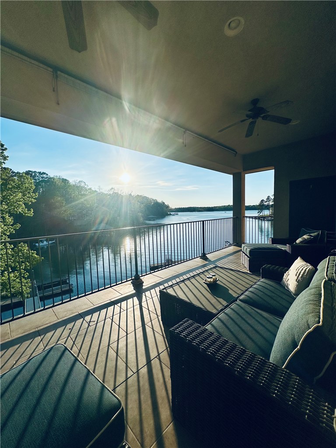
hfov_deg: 85.7
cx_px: 168
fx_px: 181
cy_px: 224
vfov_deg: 102.1
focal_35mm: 14
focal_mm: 2.22
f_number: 2.2
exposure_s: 1/5814
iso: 50
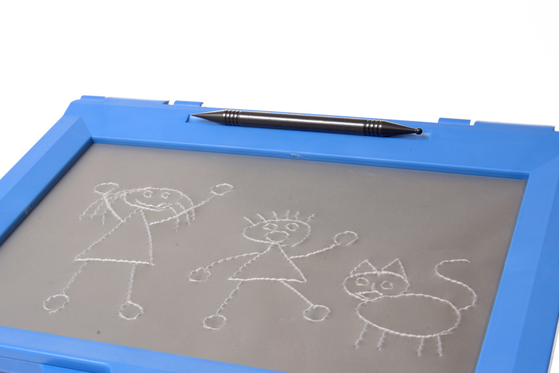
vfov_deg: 19.1
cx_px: 218
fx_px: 1103
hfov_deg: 28.4
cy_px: 252
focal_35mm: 71
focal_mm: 50
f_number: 18
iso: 160
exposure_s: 1/125
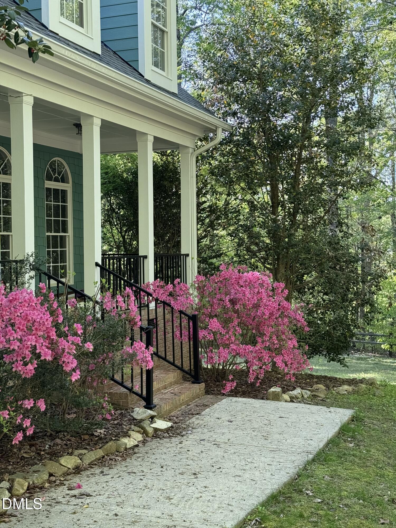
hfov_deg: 30.3
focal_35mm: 48
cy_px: 264
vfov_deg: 39.7
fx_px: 732
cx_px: 198
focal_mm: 6.76
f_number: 1.78
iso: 80
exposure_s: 1/250
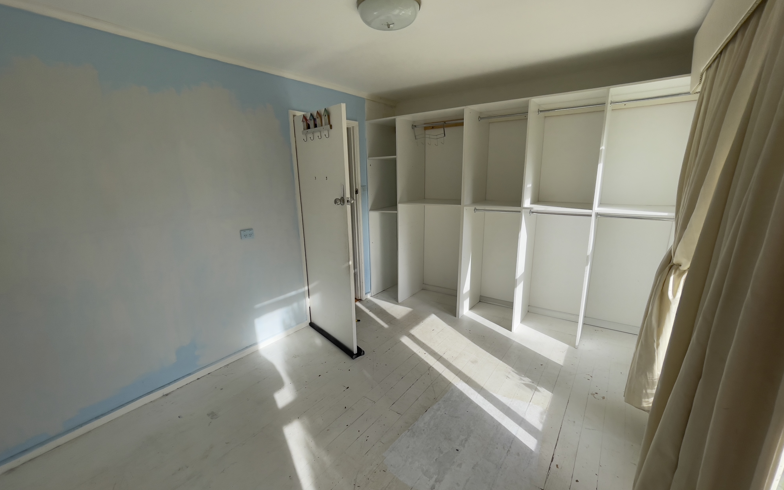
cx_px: 387
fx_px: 299
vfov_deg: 78.6
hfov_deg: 105.3
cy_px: 257
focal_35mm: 14
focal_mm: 1.54
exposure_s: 1/358
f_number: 2.4
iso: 25
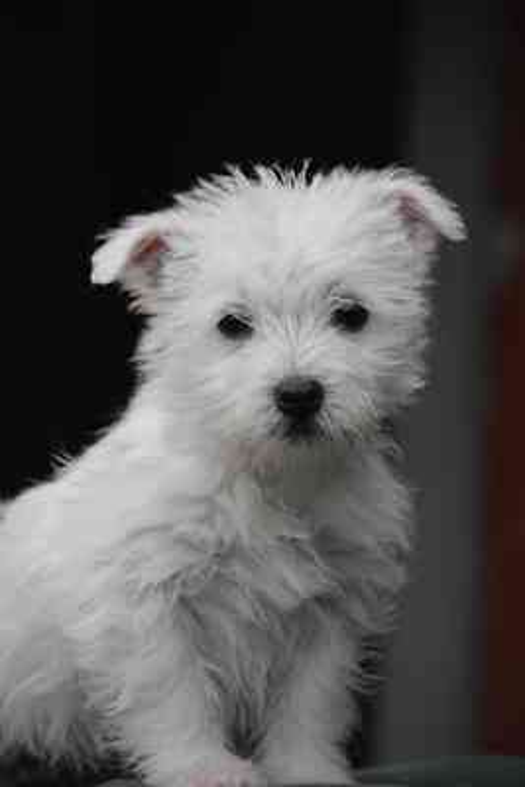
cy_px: 394
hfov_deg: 6.5
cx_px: 262
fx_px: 4589
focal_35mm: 210
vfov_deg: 9.8
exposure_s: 1/1600
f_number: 5.6
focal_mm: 140
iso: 2500
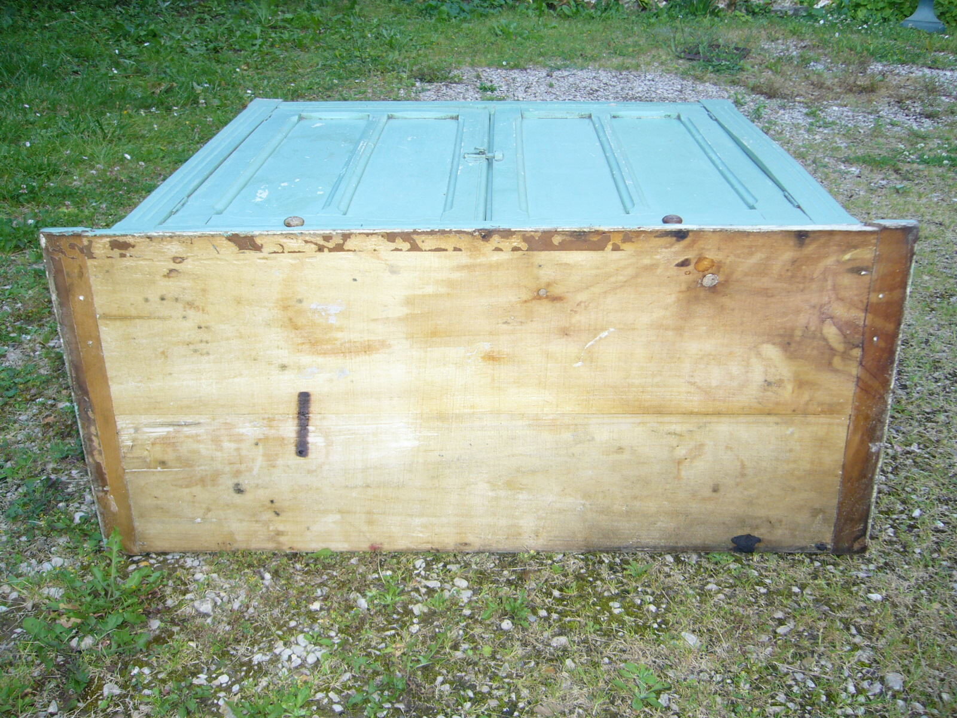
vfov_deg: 40.7
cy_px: 359
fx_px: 968
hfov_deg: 52.6
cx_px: 478
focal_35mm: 35
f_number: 2.8
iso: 80
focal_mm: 5.8
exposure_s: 1/125
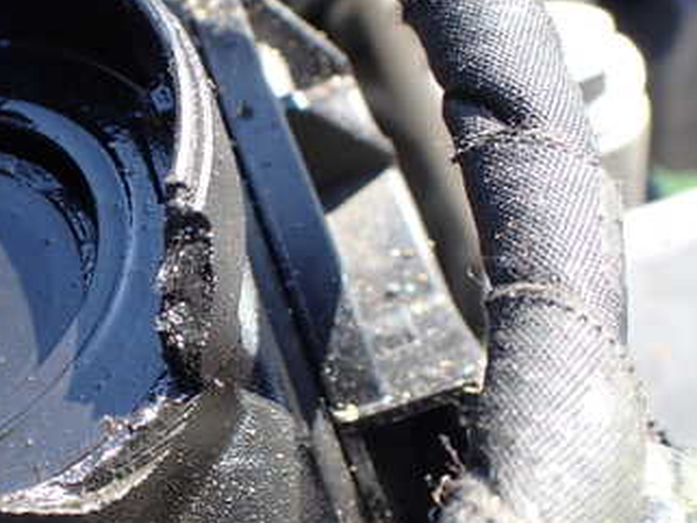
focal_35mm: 56
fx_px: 1128
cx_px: 106
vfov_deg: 25.9
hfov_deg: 33.0
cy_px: 362
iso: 100
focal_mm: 5.4
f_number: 3.2
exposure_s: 1/125
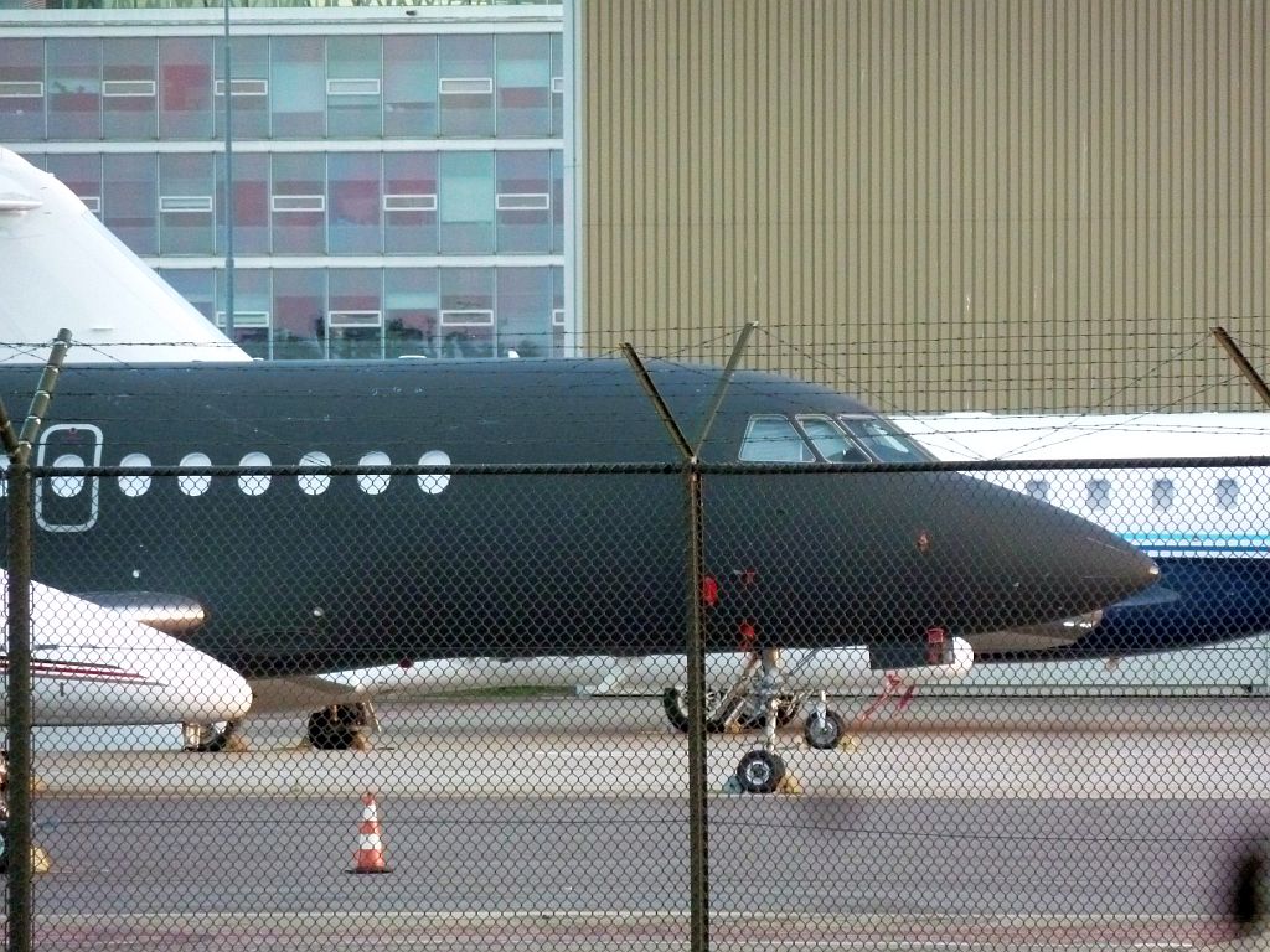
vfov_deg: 5.3
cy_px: 476
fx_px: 10199
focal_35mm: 278
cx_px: 635
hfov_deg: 7.1
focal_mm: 45.7
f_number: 4.8
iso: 800
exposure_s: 1/50
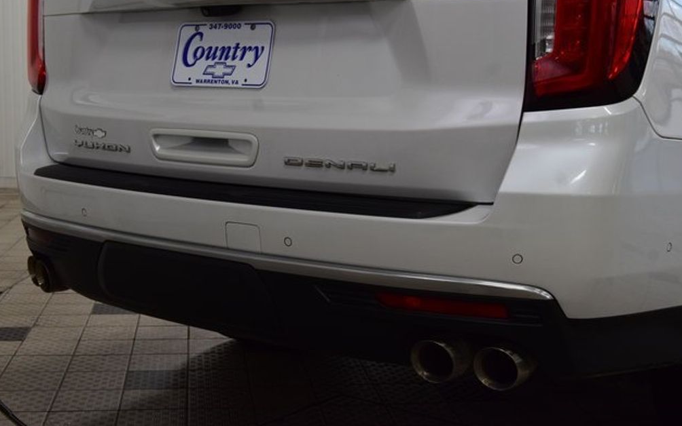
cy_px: 202
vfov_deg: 24.4
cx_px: 342
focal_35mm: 53
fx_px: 985
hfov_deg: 38.2
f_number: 8
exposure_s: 1/60
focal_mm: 34
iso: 1250
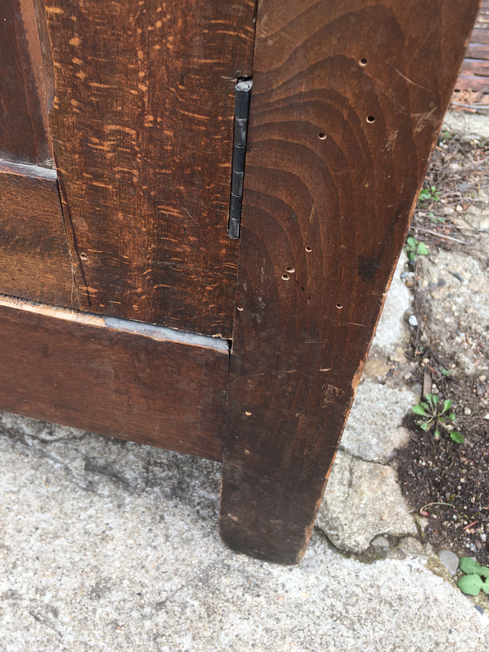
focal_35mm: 36
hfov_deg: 39.6
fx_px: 678
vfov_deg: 51.1
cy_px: 264
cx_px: 210
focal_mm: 4.15
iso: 25
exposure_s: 1/108
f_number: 2.2
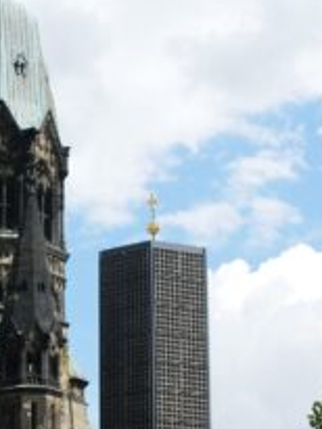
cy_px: 276
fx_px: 1574
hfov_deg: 11.6
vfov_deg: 15.5
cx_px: 19
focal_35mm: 127
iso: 100
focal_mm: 30
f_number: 11
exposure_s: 1/160
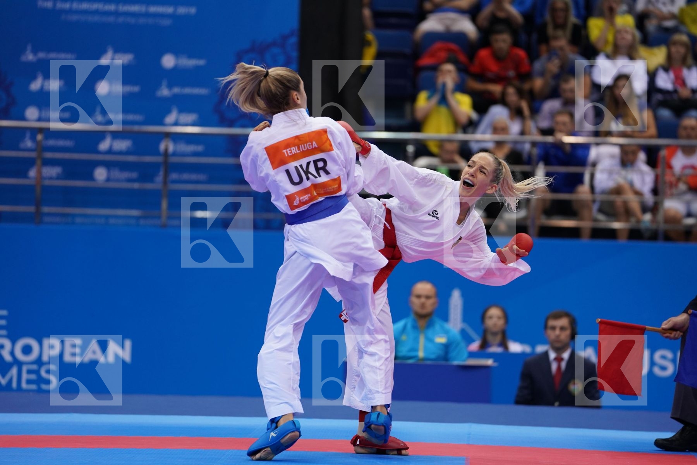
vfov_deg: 6.9
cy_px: 232
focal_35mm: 200
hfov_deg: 10.3
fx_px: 3872
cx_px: 348
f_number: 2.8
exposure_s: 1/1000
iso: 1250
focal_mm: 200
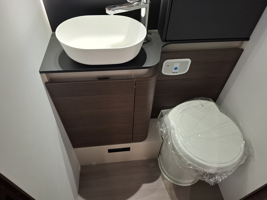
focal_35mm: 23
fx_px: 177
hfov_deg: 73.9
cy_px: 100
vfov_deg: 58.9
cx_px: 134
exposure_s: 1/50
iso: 250
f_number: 1.8
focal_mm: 5.54
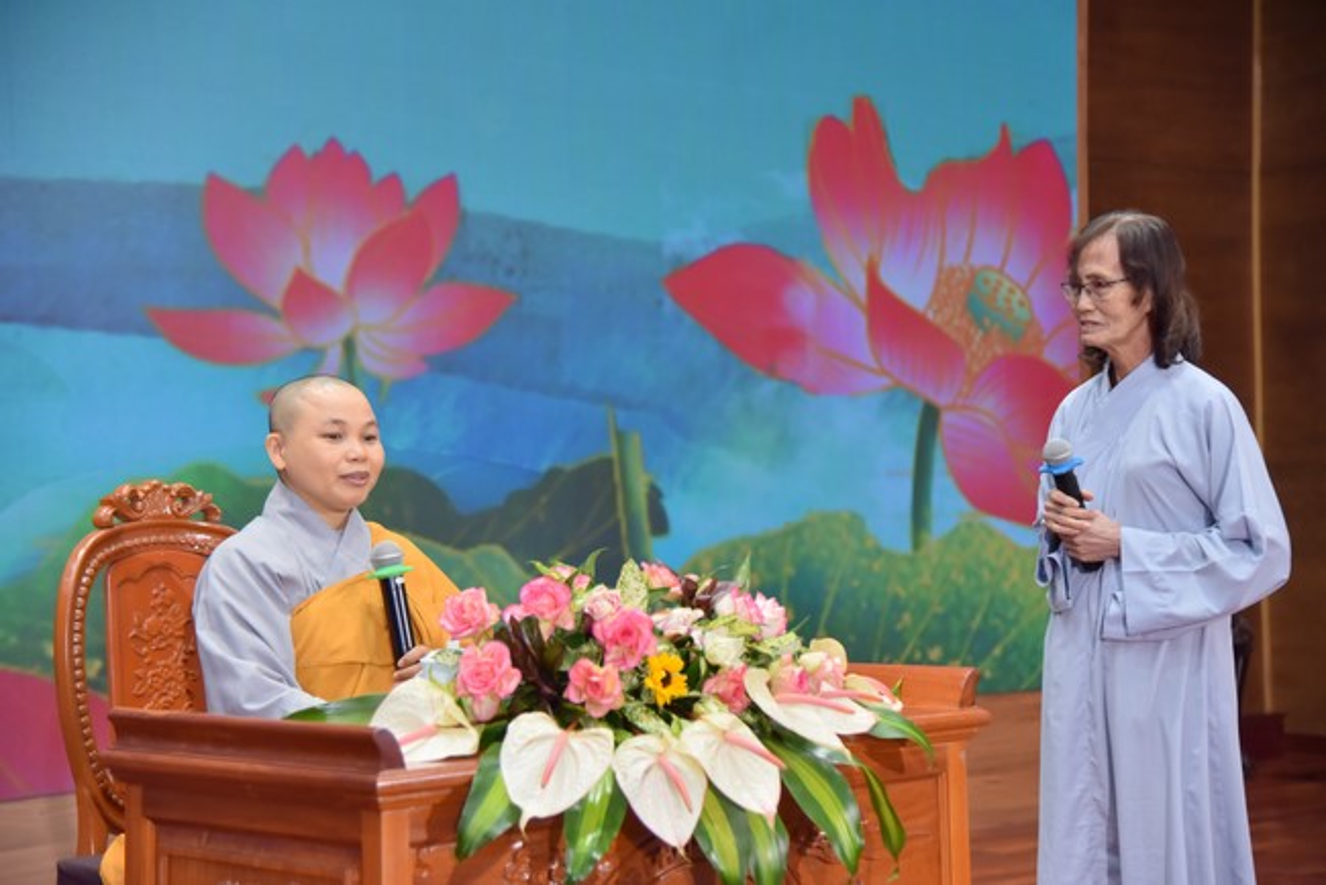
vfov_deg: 19.5
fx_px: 2579
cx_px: 663
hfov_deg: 28.8
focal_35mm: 70
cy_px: 442
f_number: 4.5
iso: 1000
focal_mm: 70
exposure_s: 1/125
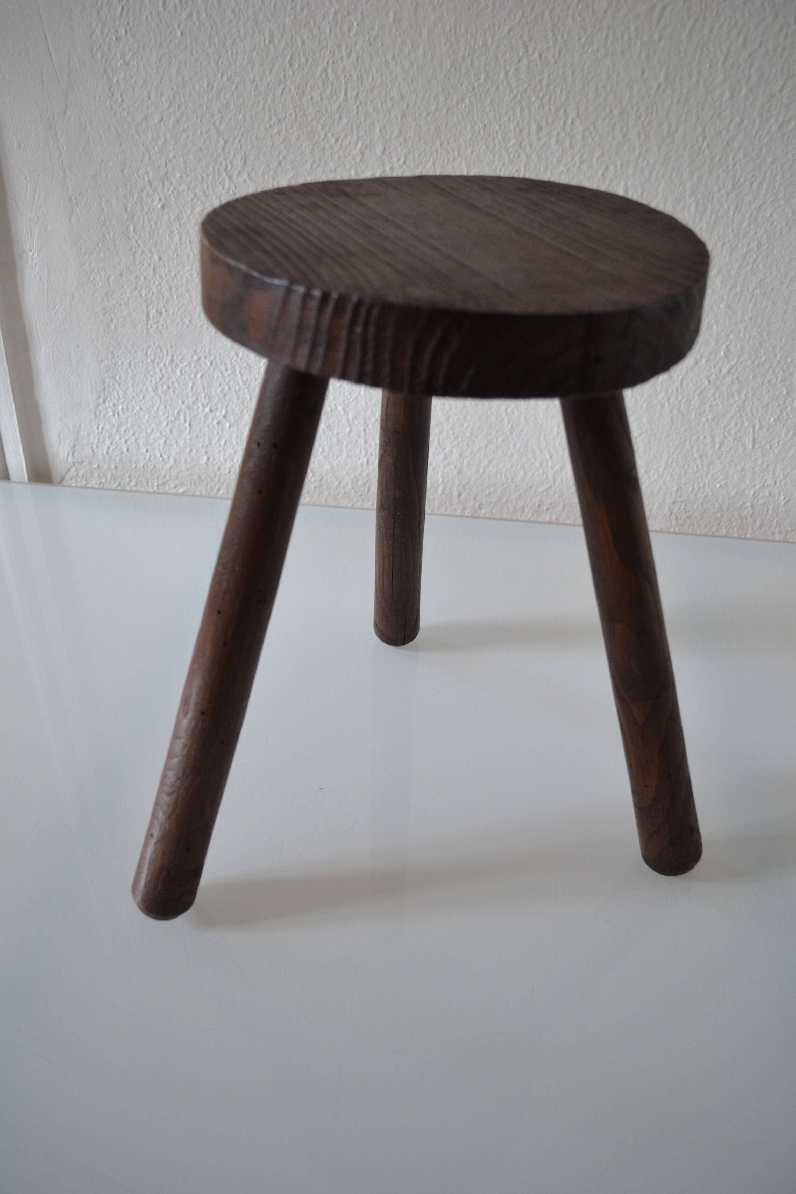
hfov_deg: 47.9
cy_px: 597
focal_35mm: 27
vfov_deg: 67.4
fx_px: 895
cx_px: 398
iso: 400
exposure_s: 1/40
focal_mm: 18
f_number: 3.5
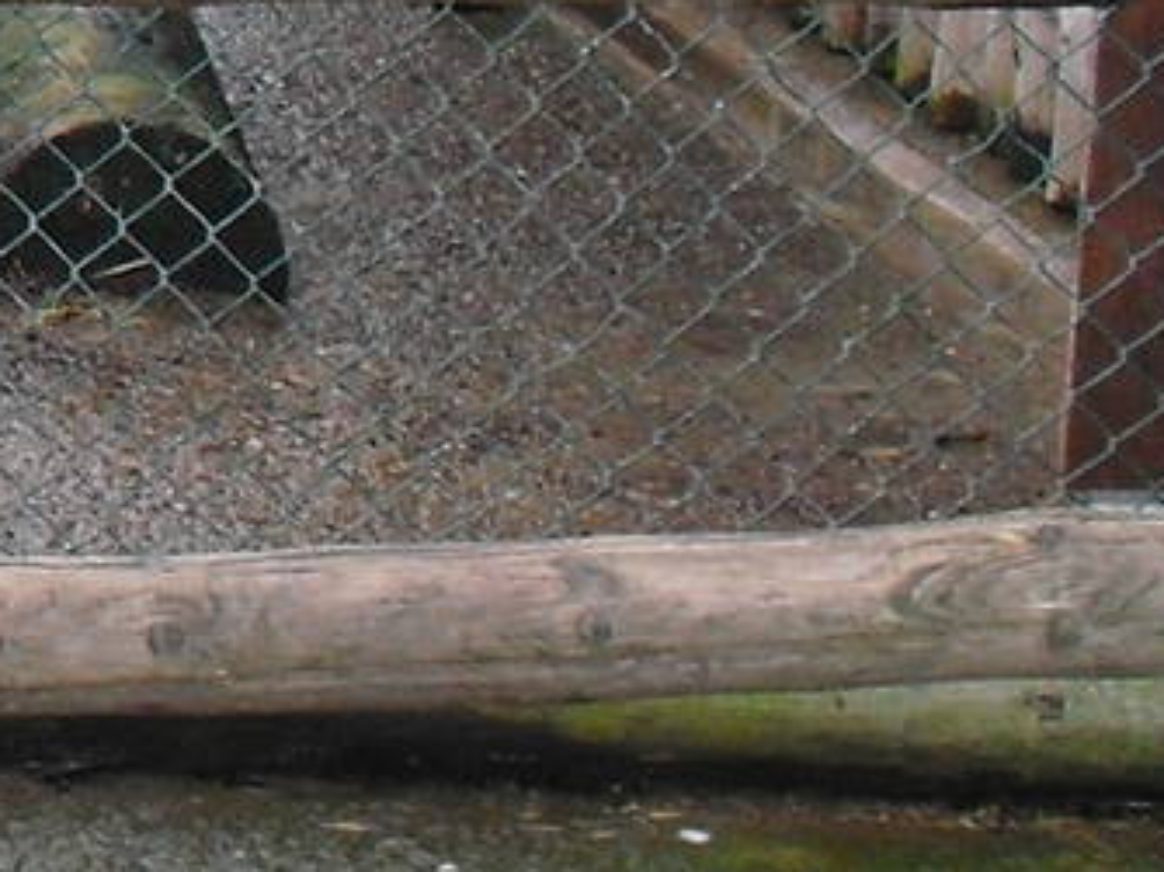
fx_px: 5782
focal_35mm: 172
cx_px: -1126
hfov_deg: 10.6
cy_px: -448
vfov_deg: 8.4
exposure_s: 1/80
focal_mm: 6.3
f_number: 3.1
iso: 200
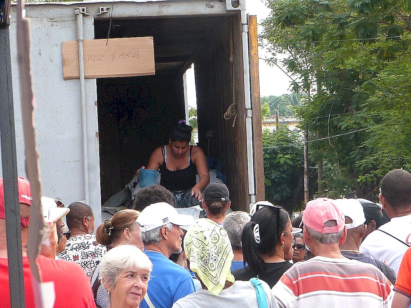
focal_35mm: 130
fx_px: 1544
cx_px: 206
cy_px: 154
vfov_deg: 11.4
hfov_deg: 15.2
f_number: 5.6
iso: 500
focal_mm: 23.5
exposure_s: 1/160
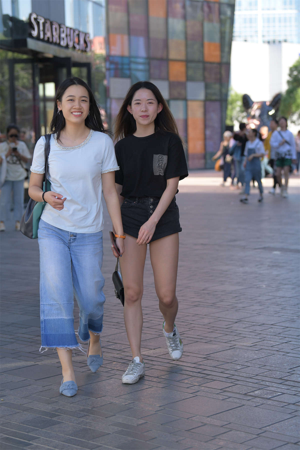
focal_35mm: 82
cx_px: 150
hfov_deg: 16.7
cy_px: 225
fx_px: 1025
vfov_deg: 24.8
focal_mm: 82
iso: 500
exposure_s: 1/1000
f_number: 4
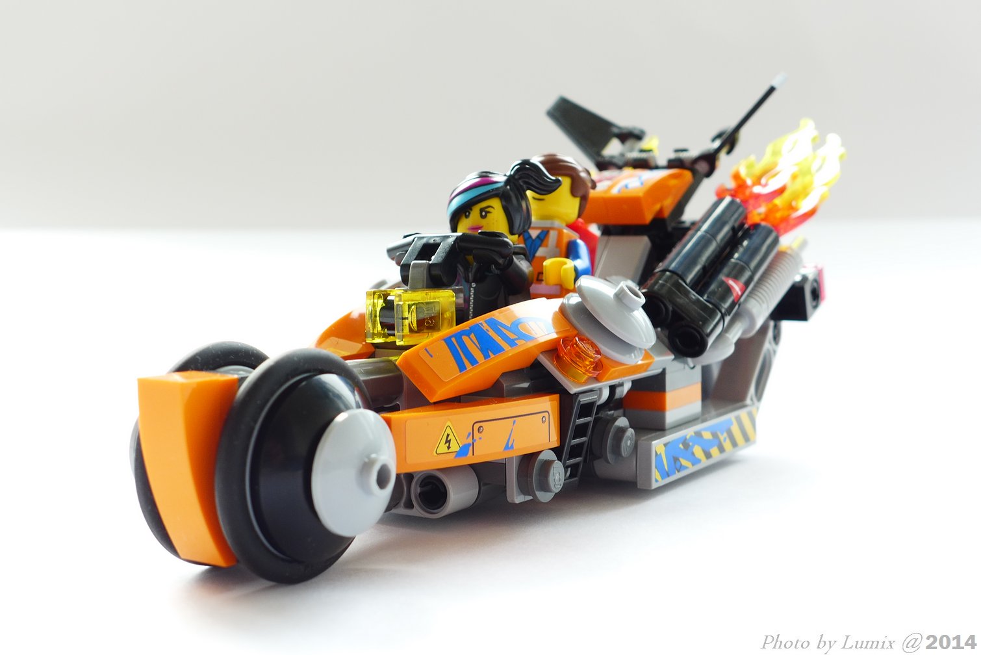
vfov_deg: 27.0
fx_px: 1363
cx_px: 490
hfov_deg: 39.6
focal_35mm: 50
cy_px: 328
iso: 100
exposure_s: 1/25
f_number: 3.5
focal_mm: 9.8
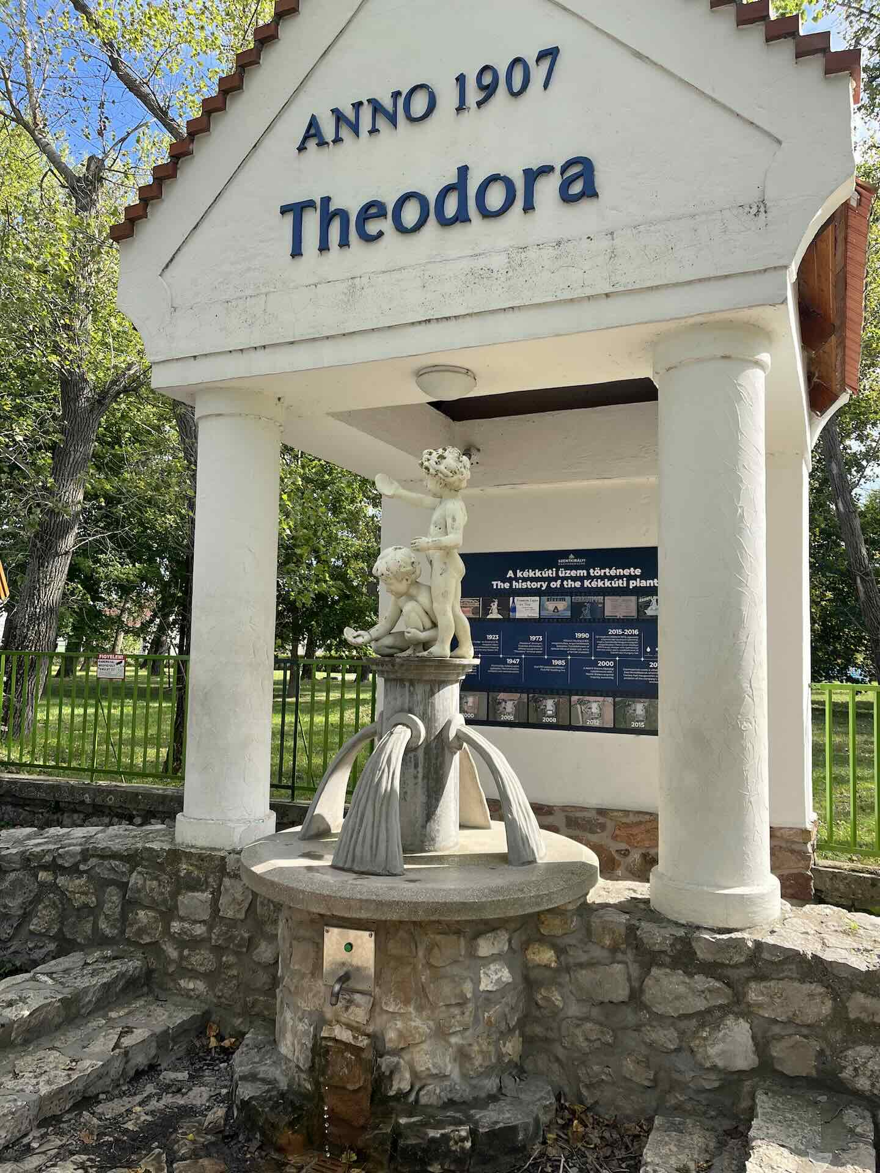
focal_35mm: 26
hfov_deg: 53.1
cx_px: 440
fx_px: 881
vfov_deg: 67.3
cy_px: 586
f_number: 1.6
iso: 50
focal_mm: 5.1
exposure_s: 1/1212
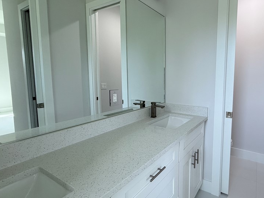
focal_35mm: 20
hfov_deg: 78.6
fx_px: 153
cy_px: 93
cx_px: 179
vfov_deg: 65.9
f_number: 2.2
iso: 125
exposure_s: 1/120
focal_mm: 2.22
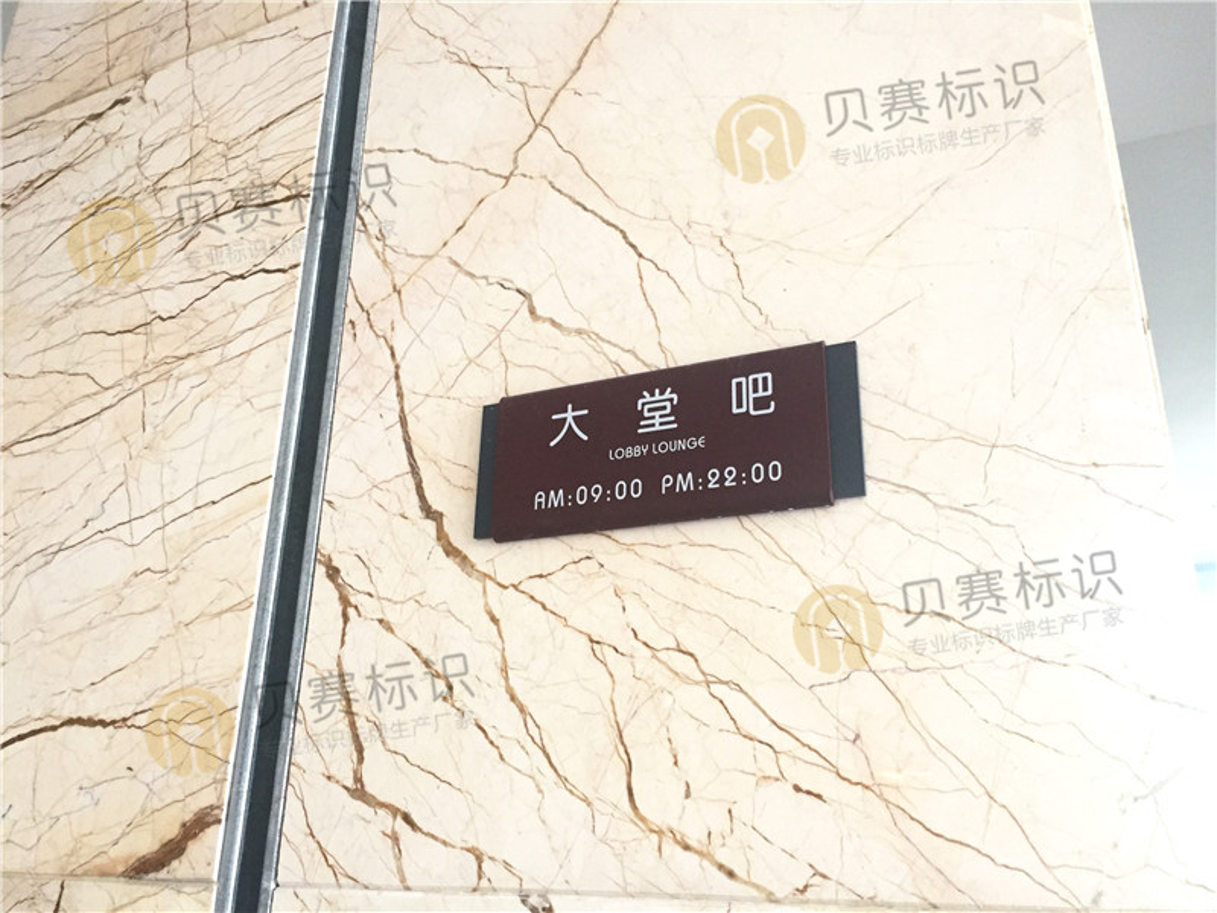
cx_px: 608
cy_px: 456
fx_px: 1020
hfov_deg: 61.7
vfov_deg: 48.2
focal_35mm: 29
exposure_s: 1/33
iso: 200
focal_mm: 4.15
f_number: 2.2
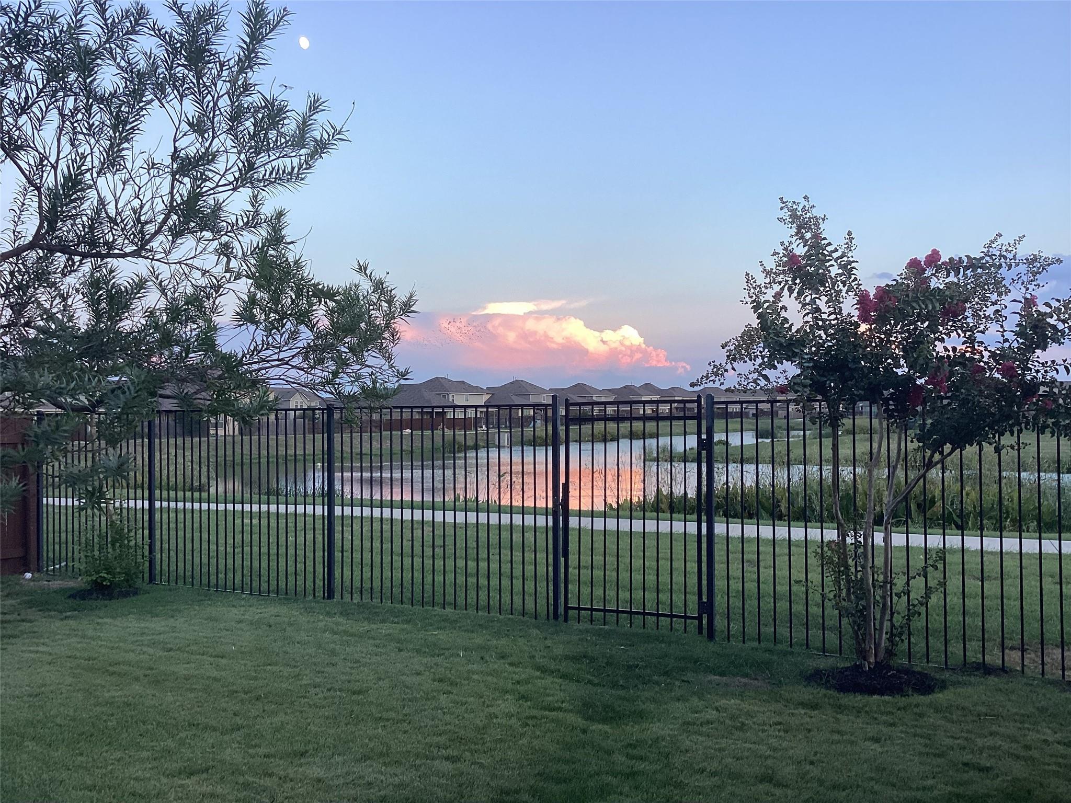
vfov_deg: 45.4
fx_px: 959
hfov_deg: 58.4
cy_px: 402
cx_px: 536
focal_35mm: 31
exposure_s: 1/60
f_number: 2.4
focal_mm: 3.3
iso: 64
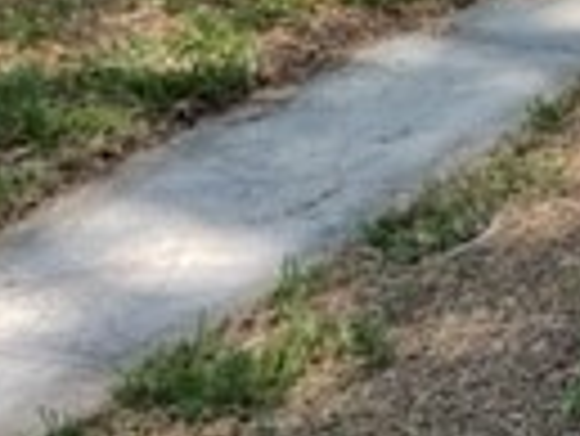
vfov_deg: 10.2
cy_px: -566
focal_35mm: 129
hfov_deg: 13.3
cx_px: 1138
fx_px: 2163
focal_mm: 4.2
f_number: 1.6
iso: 32
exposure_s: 1/1221
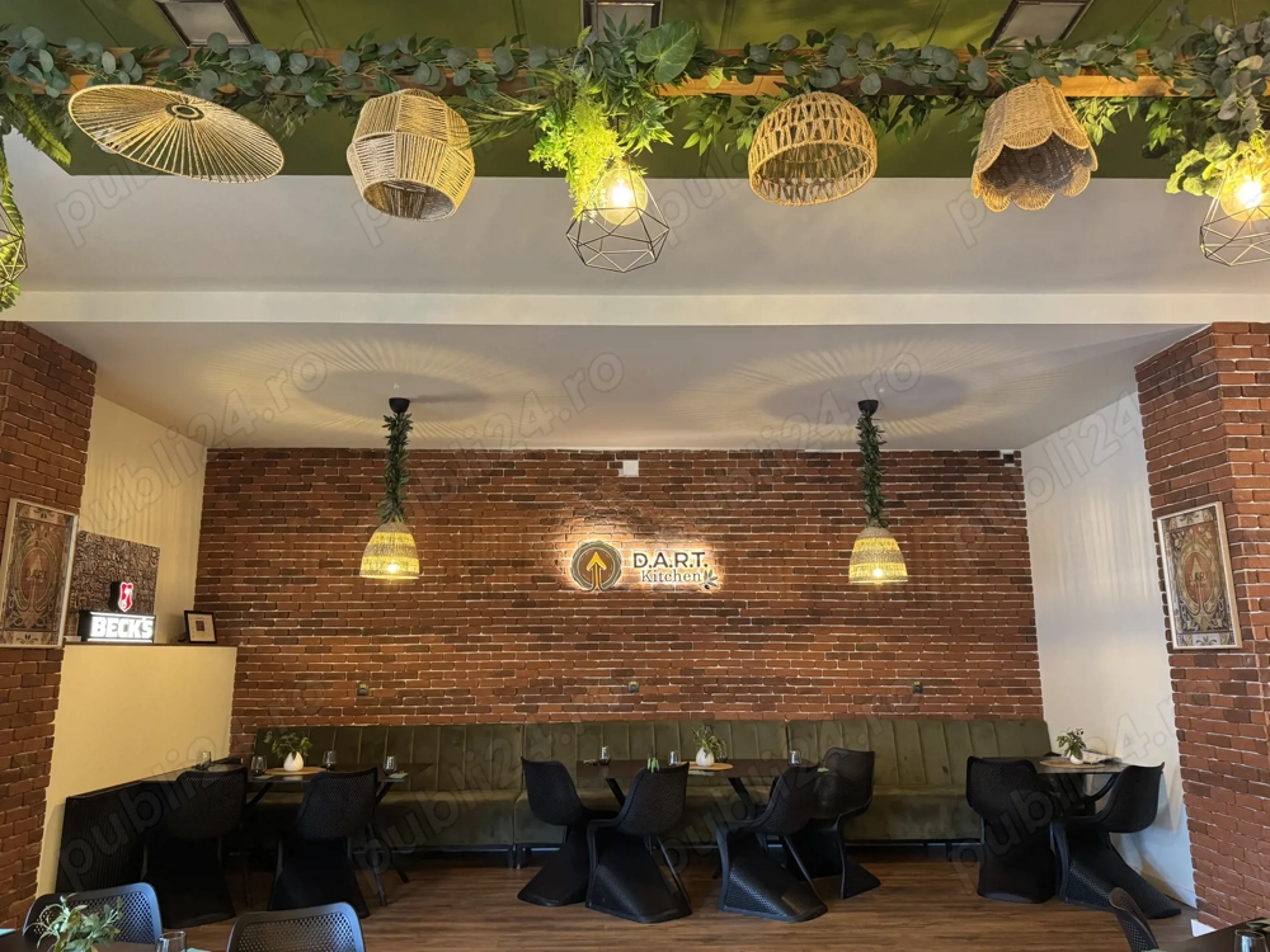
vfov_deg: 56.8
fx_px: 881
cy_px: 476
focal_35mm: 24
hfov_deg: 71.6
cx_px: 635
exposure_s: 1/50
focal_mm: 6.76
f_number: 1.78
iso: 500
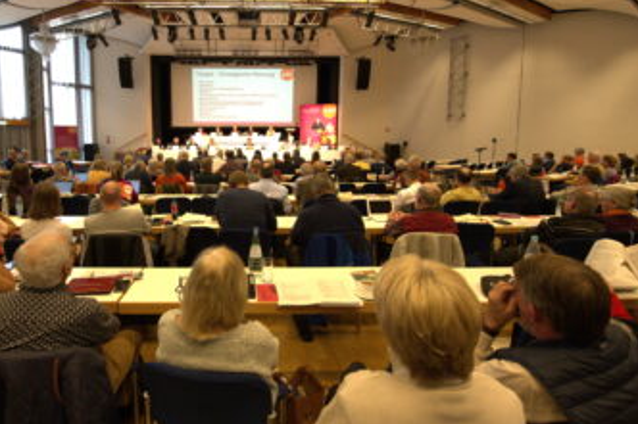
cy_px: 175
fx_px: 337
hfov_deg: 85.5
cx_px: 246
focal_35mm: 19
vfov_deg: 64.0
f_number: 4.5
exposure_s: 1/80
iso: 2000
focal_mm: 14
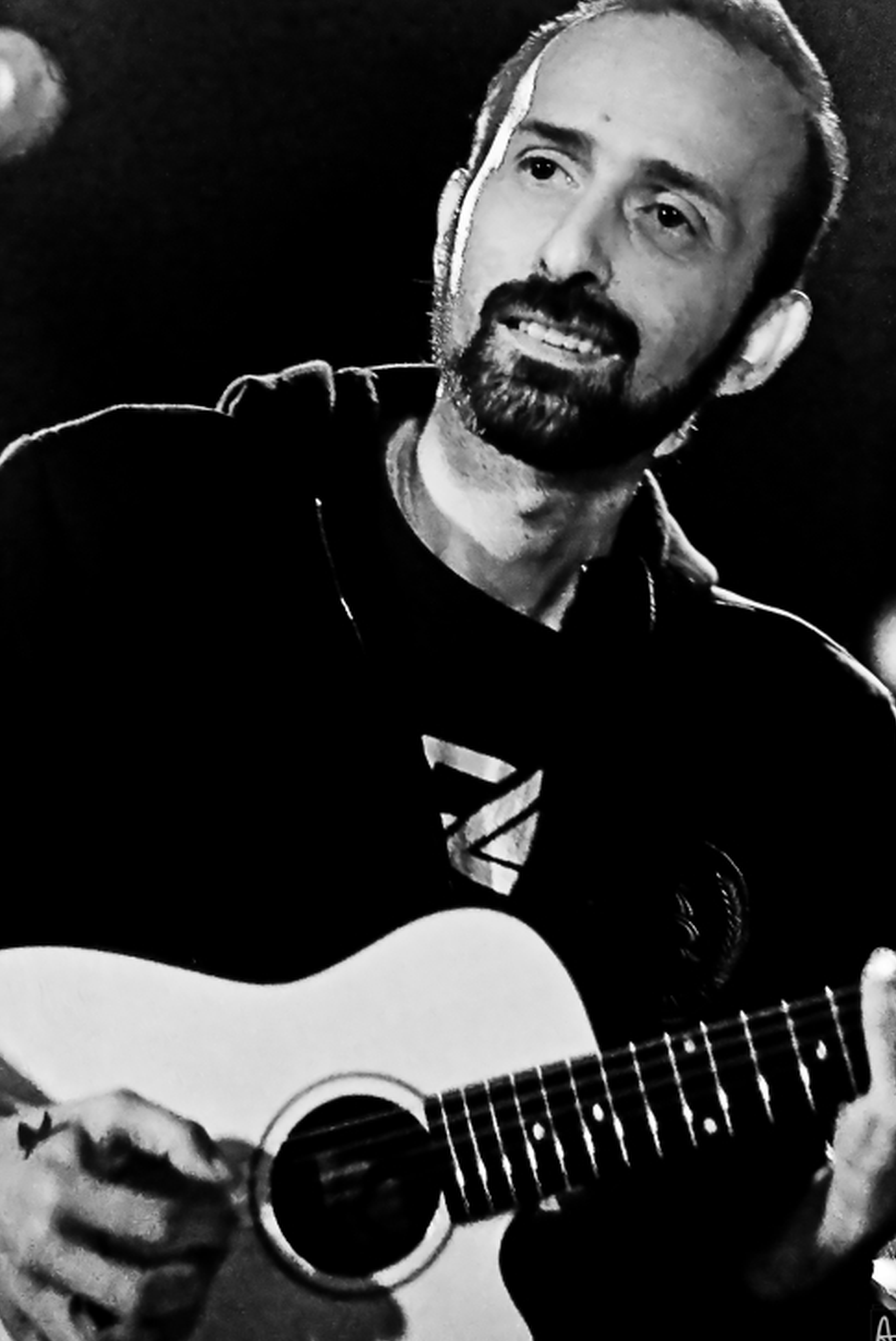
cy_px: 549
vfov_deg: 21.9
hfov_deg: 14.7
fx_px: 3467
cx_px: 527
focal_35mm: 93
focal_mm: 50
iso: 1600
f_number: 1.4
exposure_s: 1/60
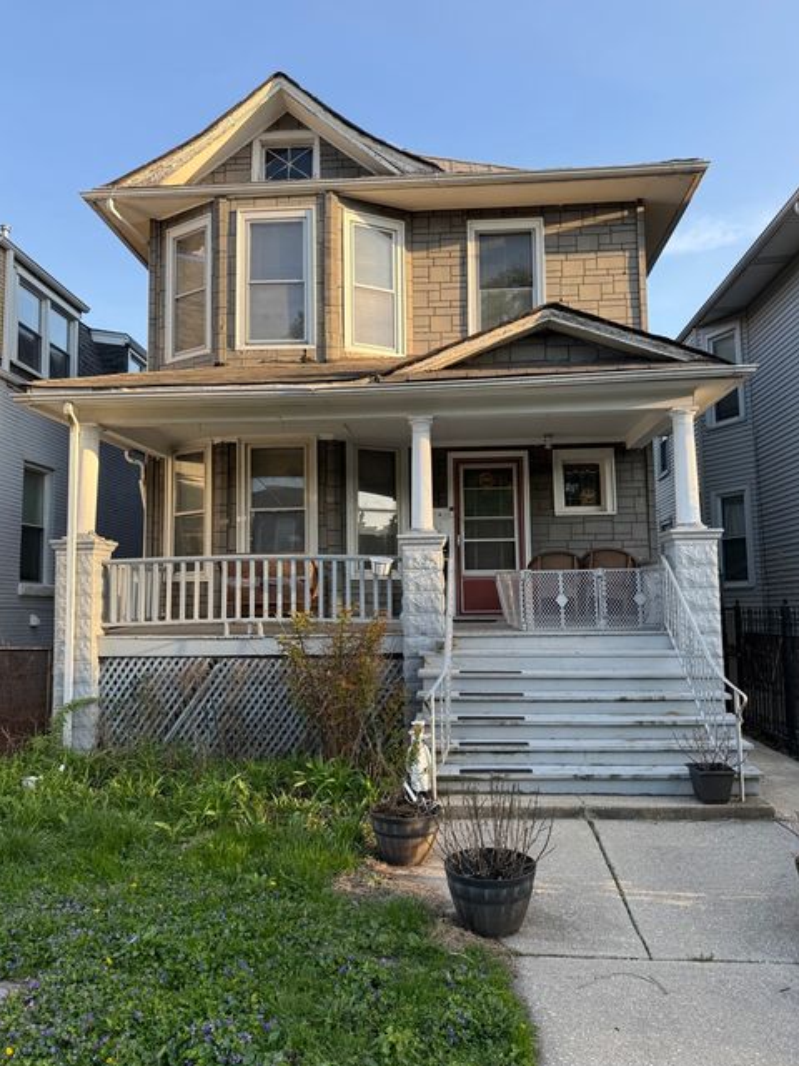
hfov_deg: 54.9
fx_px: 769
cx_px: 403
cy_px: 526
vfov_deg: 69.4
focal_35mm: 25
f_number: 1.78
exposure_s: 1/728
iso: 80
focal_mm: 6.76
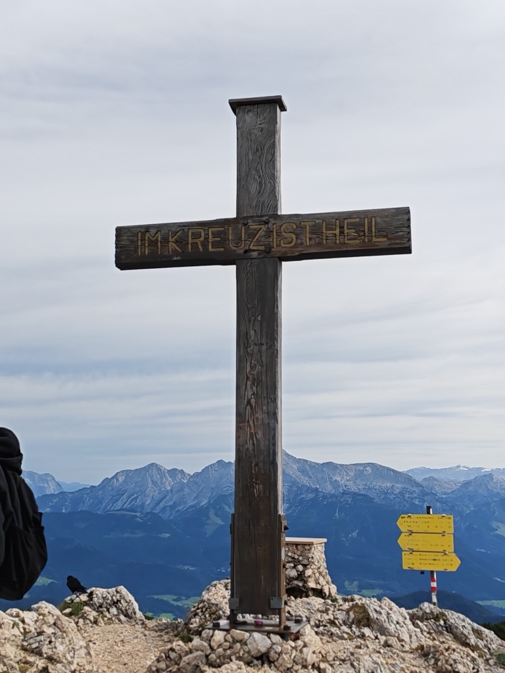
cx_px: 252
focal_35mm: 48
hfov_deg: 30.3
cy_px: 336
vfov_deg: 39.7
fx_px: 934
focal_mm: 6.12
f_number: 1.9
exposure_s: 1/760
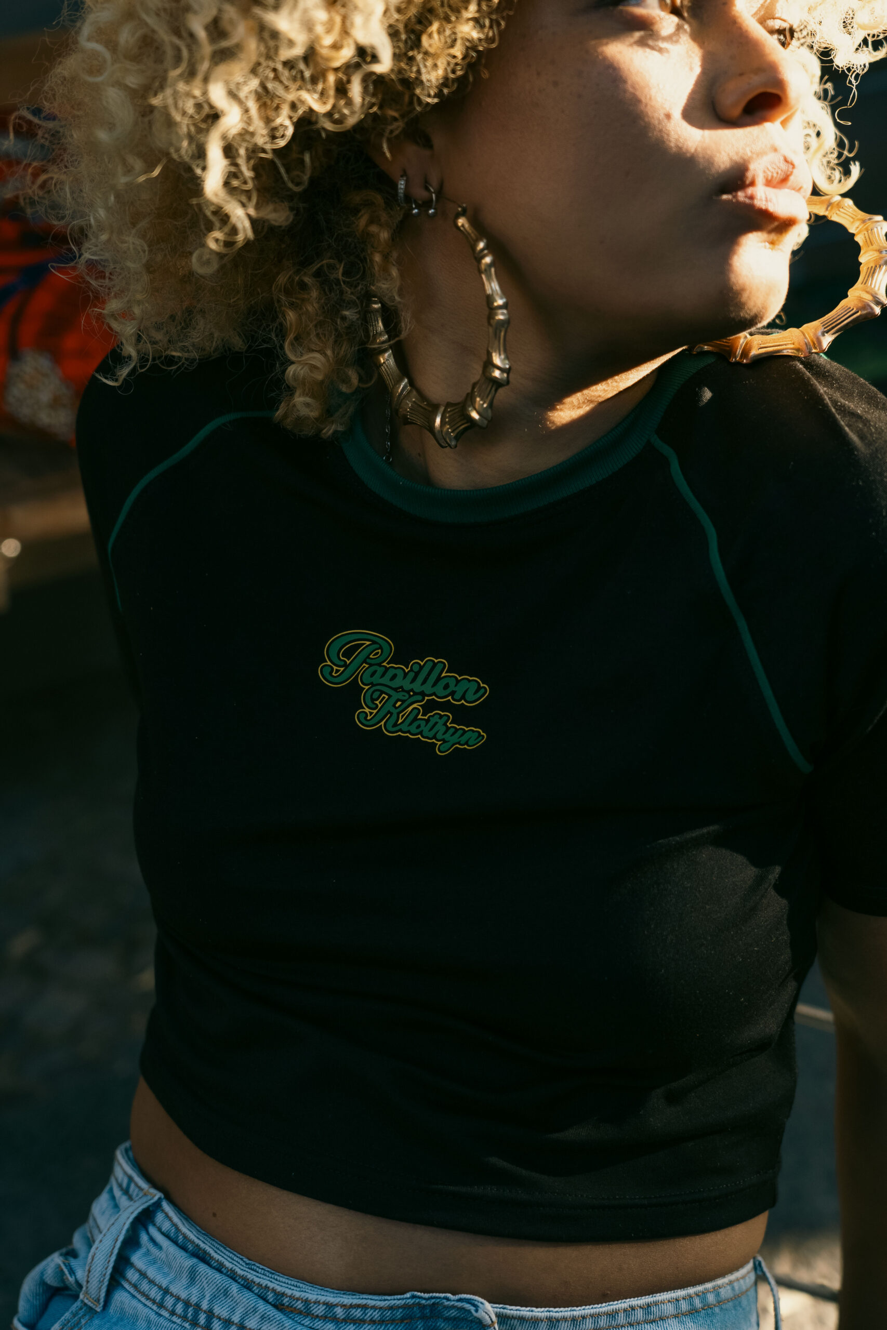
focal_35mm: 57
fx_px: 2106
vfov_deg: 35.1
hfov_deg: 23.8
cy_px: 665
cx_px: 444
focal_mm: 57
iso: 250
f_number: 4.5
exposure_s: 1/160
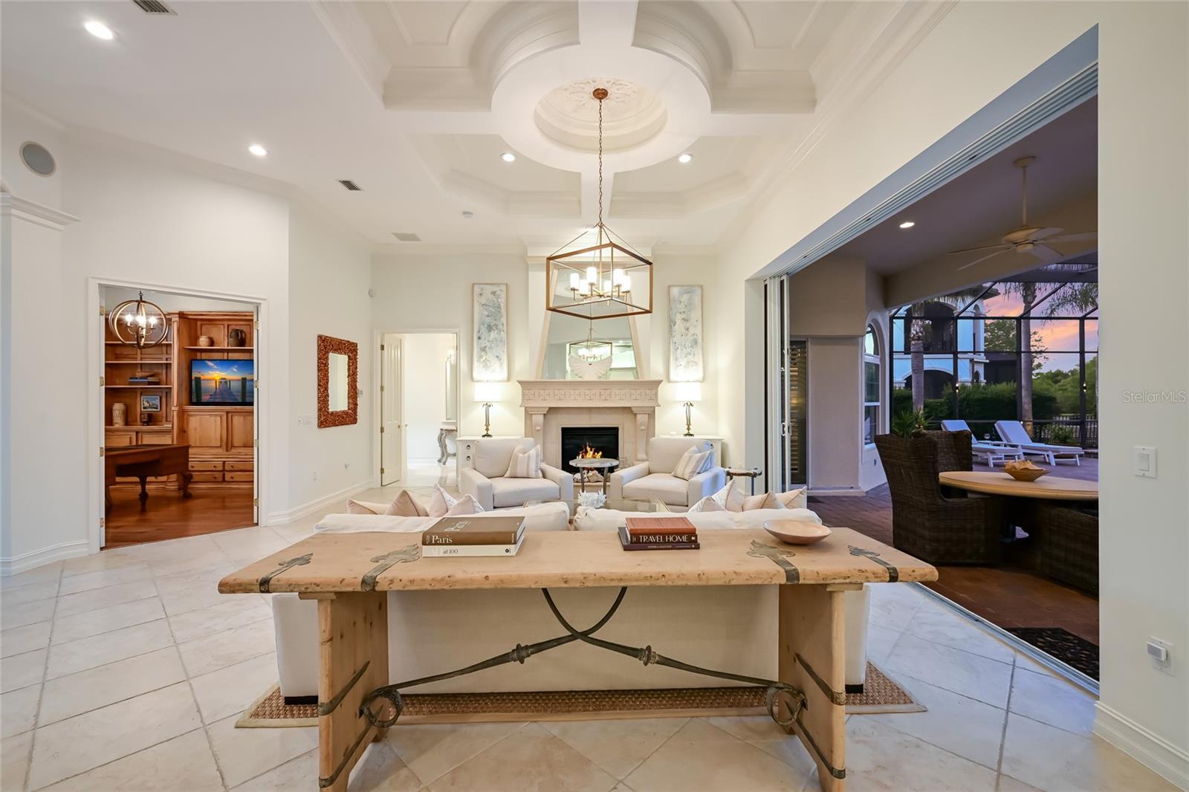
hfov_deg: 102.3
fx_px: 479
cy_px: 396
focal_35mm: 14
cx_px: 594
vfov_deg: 79.2
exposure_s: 1/30
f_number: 8
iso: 800
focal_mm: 14.5
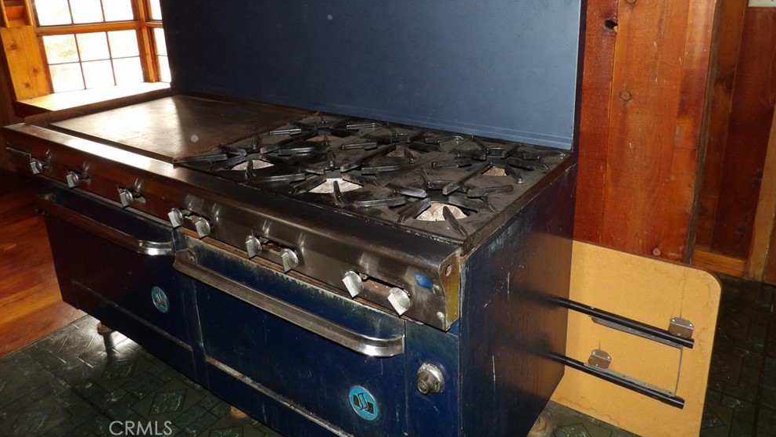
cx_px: 389
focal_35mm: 27
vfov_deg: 42.2
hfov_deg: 69.9
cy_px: 139
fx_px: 556
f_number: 3.2
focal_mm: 4.3
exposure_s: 1/32
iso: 200
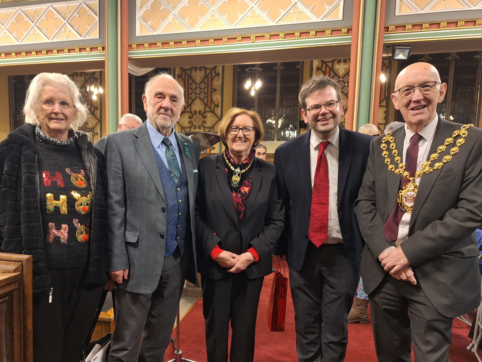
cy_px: 181
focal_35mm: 23
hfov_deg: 73.9
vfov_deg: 58.9
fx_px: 320
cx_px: 241
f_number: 1.8
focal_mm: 5.54
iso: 125
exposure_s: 1/50
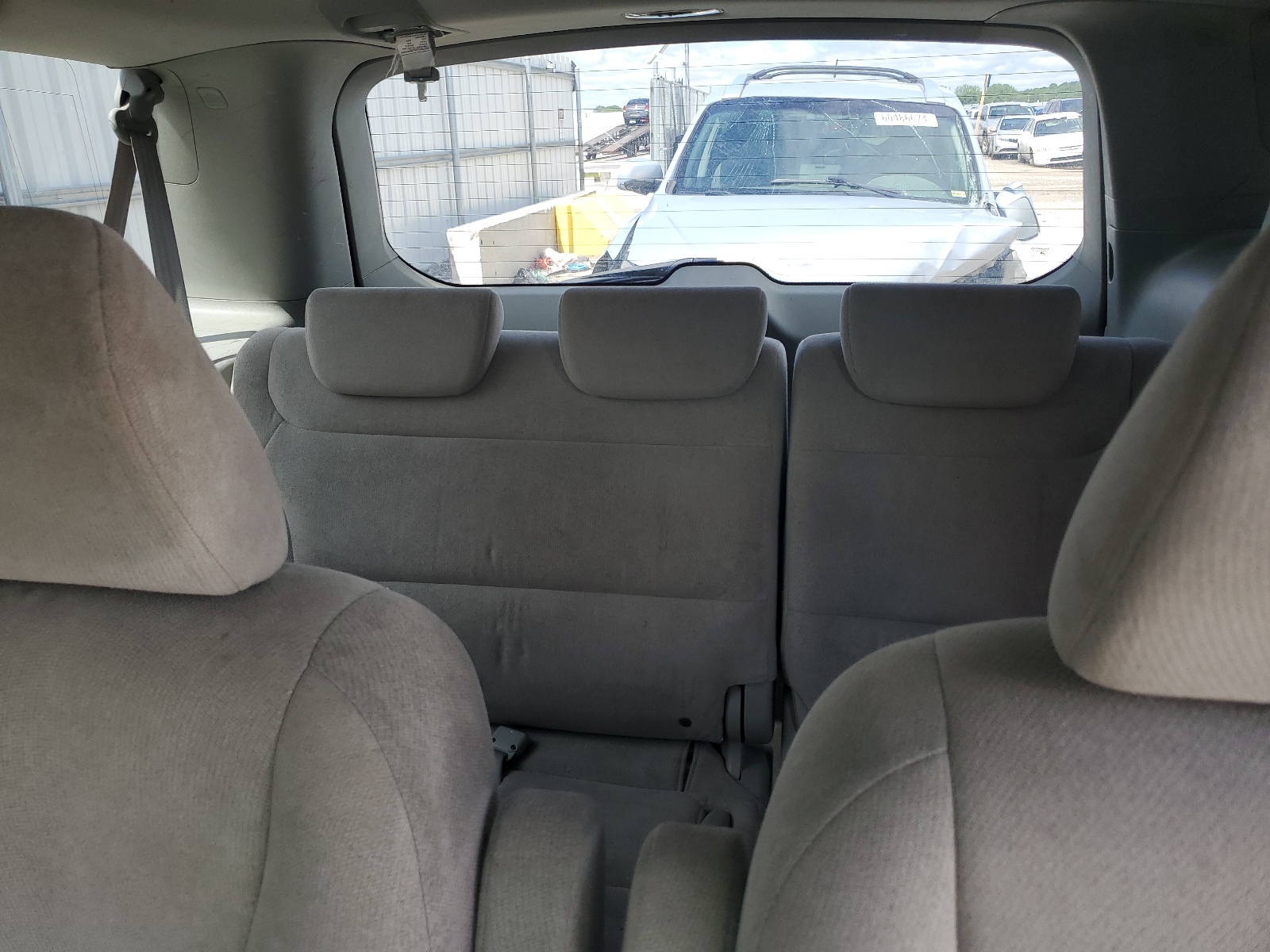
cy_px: 476
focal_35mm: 26
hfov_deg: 67.3
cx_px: 635
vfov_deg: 53.1
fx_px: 954
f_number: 1.5
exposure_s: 1/278
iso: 50
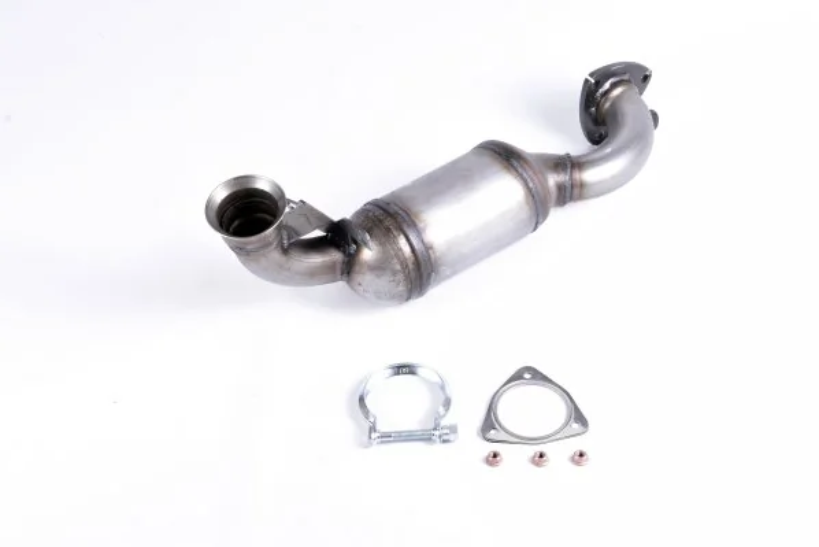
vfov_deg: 16.6
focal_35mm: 82
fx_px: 1877
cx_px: 410
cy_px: 274
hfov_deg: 24.6
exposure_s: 1/60
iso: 200
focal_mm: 55
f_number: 14
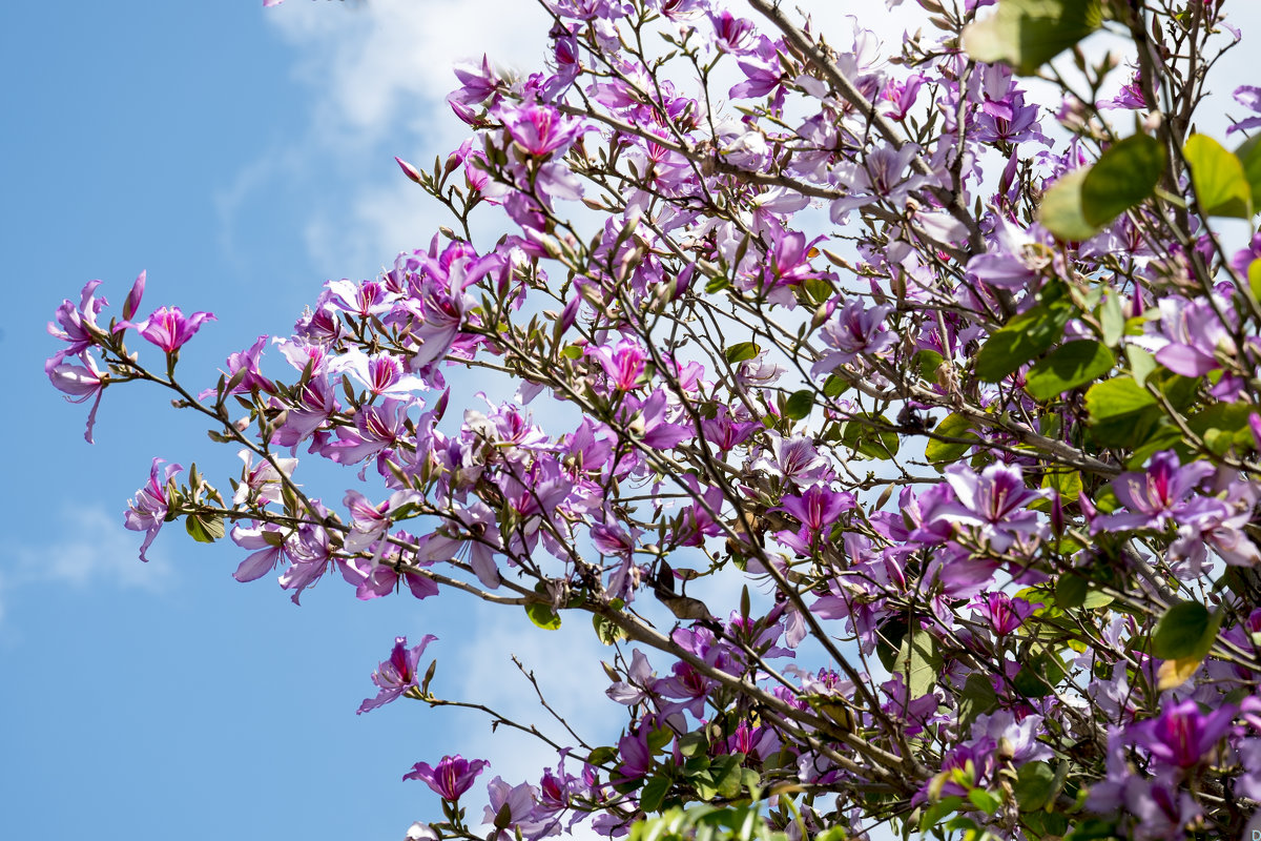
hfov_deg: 19.1
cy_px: 420
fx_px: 3748
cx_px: 630
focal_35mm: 107
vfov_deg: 12.8
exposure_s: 1/180
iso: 200
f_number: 7.1
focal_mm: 71.1
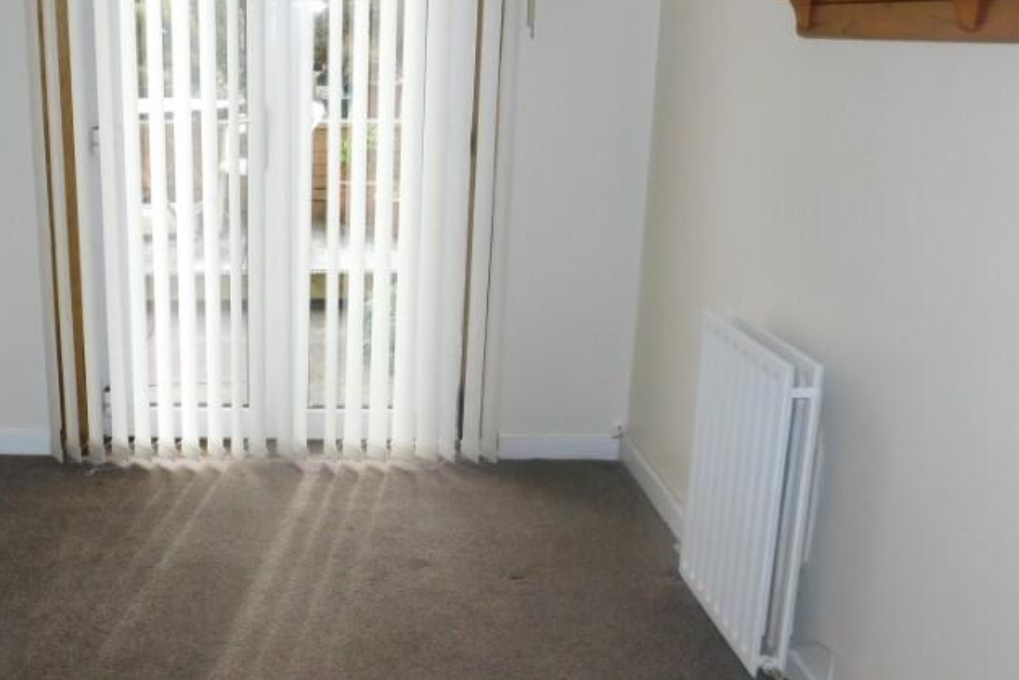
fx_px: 1104
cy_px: 333
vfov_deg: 34.2
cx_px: 294
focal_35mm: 39
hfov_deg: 48.2
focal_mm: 4
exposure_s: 1/200
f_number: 3
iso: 125
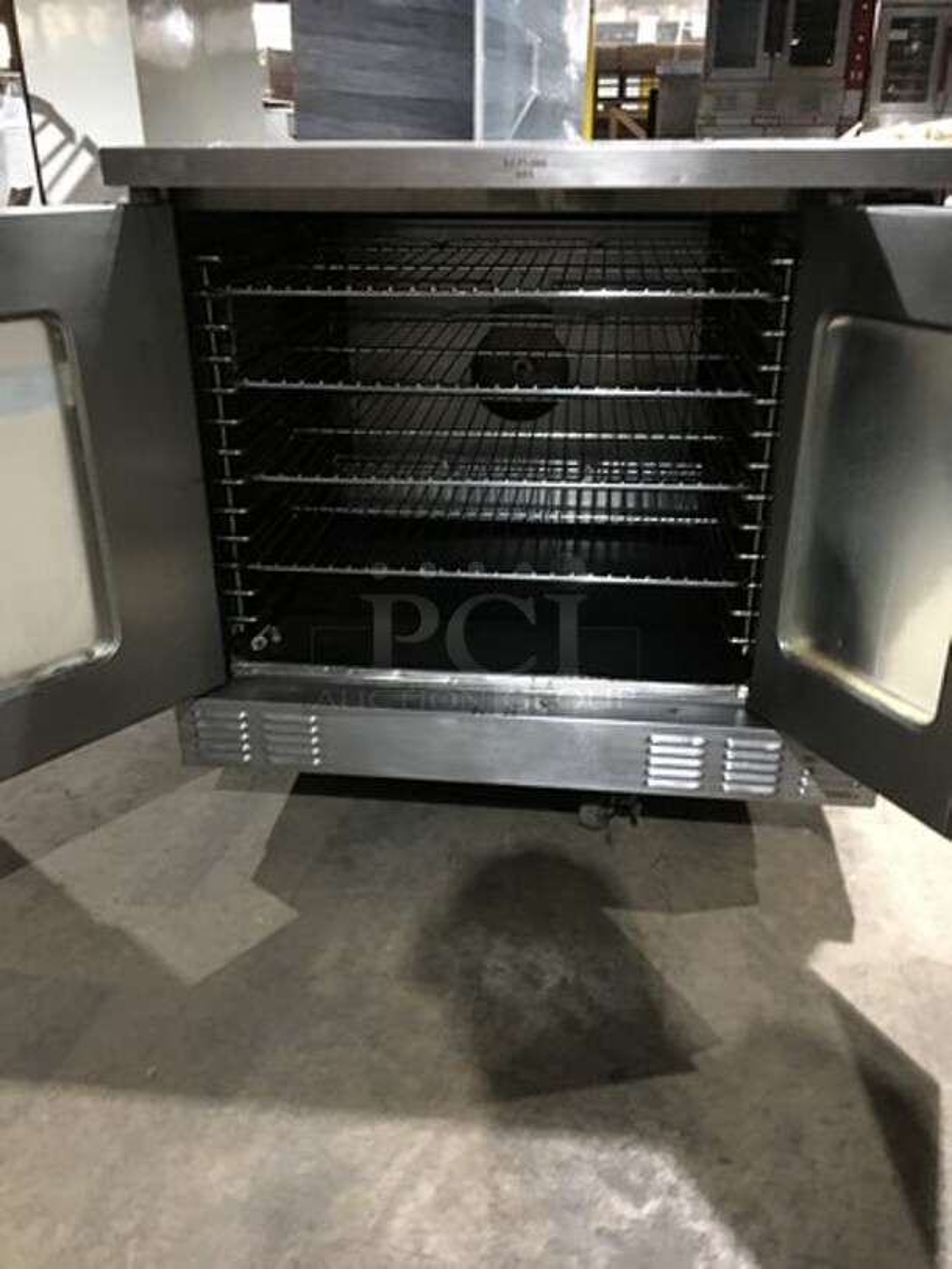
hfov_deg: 48.2
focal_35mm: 29
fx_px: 1063
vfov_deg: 61.7
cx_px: 476
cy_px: 634
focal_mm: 4.15
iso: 125
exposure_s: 1/4
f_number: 2.2
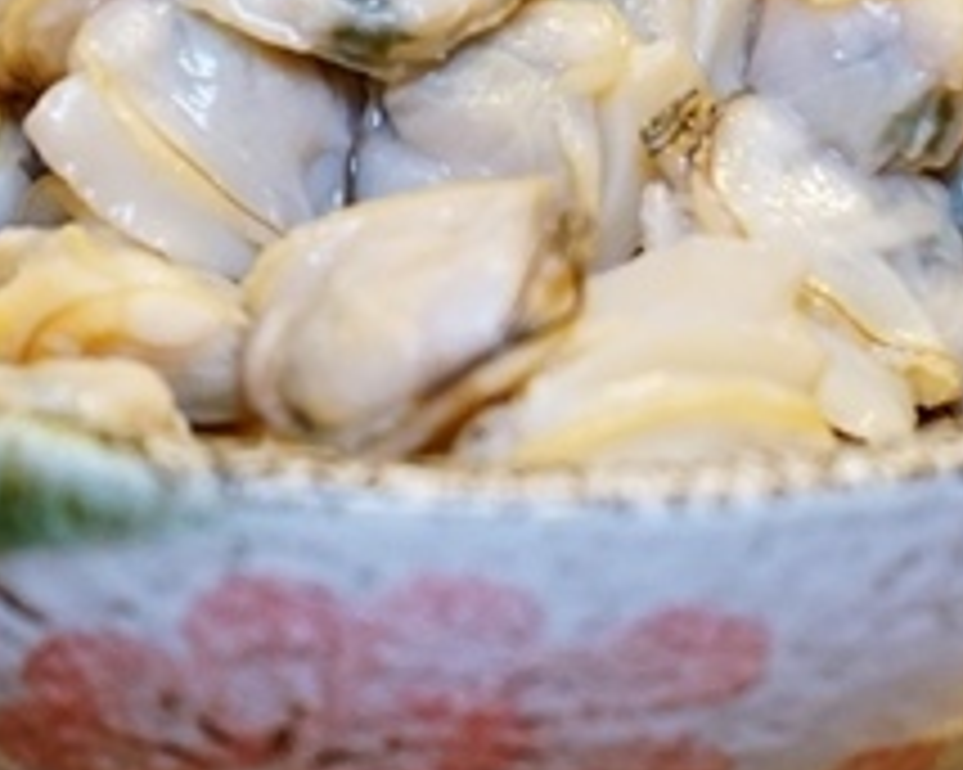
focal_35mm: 246
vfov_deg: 6.3
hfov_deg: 7.9
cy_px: -133
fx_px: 7008
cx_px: 387
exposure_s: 1/80
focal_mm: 70
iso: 3200
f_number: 5.6
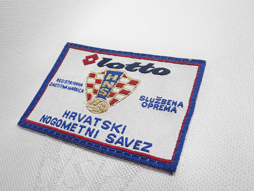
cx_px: 115
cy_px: 97
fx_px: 191
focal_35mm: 26
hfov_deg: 67.2
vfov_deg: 53.1
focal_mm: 2.59
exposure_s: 1/60
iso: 218
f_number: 2.2
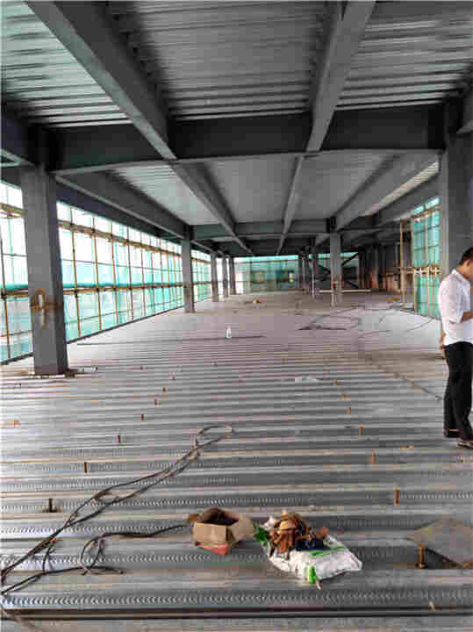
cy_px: 316
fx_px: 420
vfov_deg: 74.0
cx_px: 236
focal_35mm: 23
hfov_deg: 58.8
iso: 200
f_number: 2
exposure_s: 1/25
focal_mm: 4.04
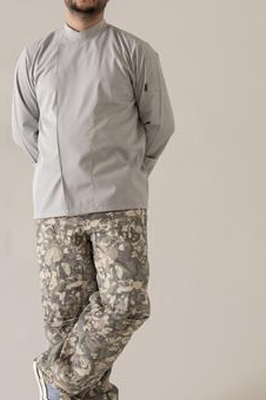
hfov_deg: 8.6
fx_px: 1762
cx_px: 111
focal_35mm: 159
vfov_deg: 12.9
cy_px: 191
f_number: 11
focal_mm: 116
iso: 320
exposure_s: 1/160
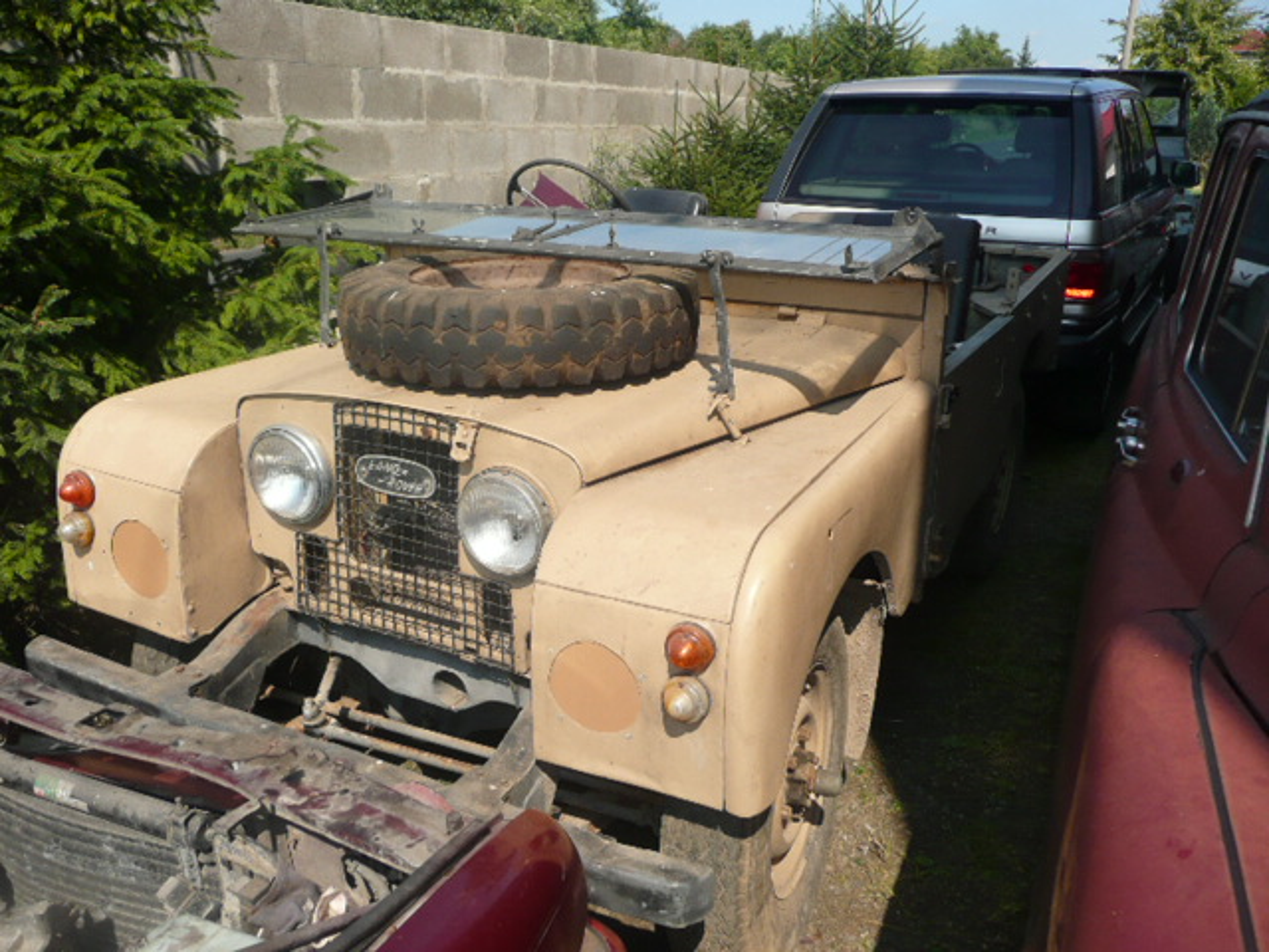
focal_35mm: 28
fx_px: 1026
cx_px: 634
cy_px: 476
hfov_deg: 63.4
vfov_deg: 49.7
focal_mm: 4.6
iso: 100
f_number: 3.3
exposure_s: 1/640
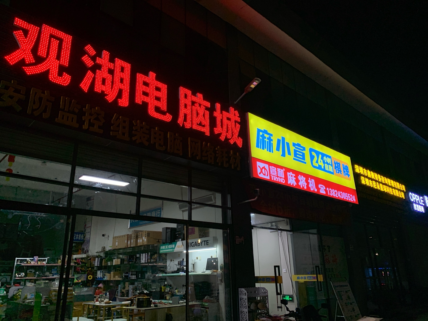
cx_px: 214
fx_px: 321
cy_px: 160
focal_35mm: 26
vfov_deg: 53.1
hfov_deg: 67.3
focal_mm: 4.25
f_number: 1.8
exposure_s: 1/121
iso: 64
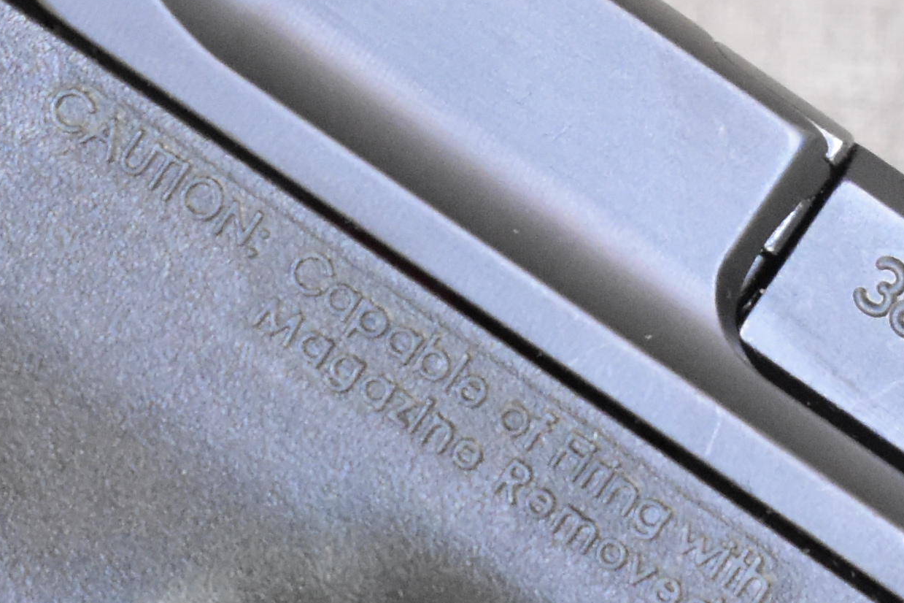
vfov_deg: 5.0
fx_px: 6930
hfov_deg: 7.5
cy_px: 474
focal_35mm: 276
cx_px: 231
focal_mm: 38
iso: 3200
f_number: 4.8
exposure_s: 1/20
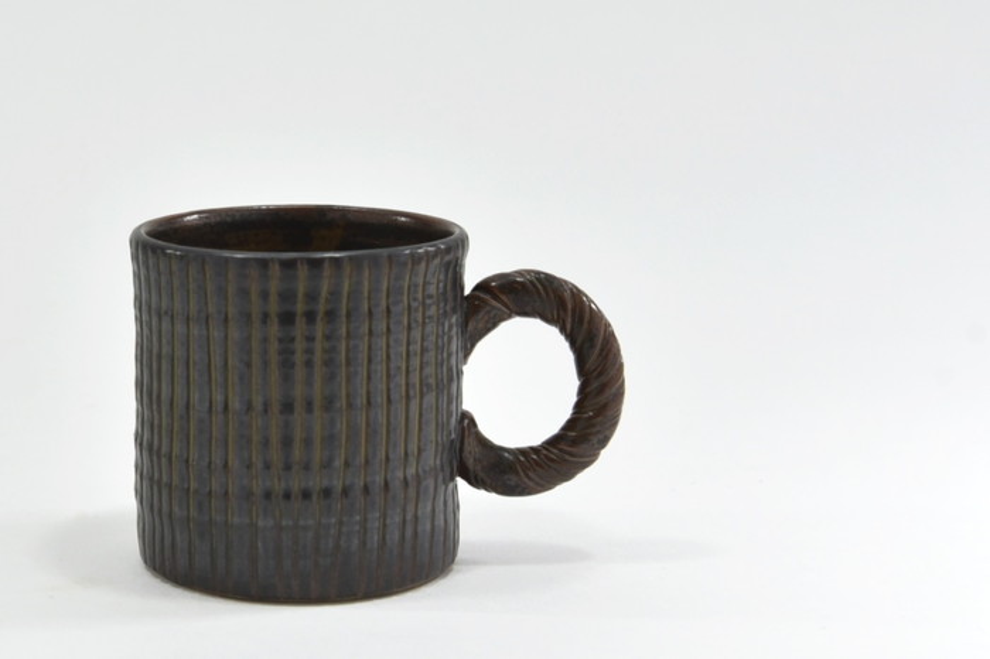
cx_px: 495
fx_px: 1209
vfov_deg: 30.5
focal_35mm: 44
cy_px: 330
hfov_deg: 44.5
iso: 1250
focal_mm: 44
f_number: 7.1
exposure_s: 1/160
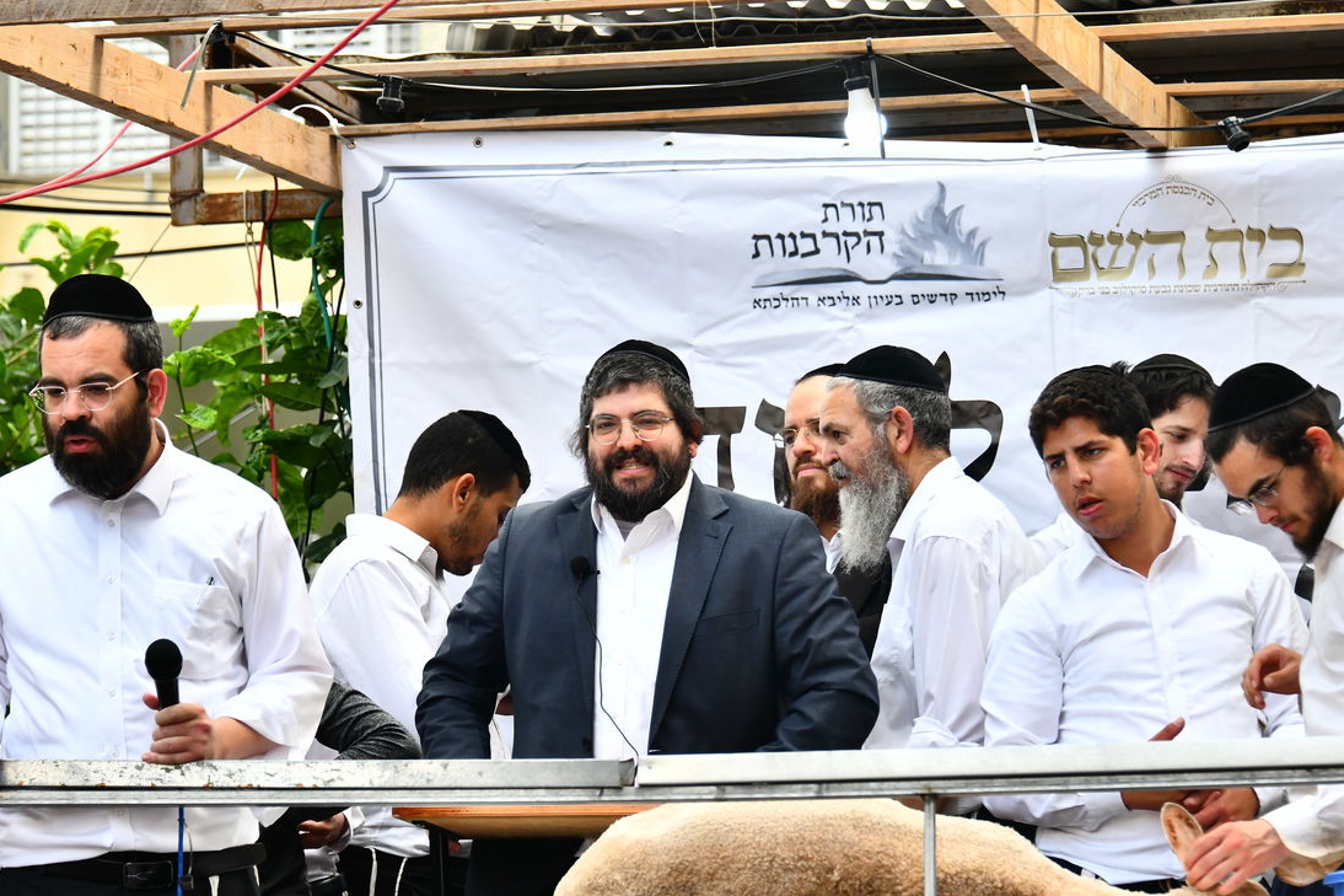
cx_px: 662
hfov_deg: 12.8
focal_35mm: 160
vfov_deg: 8.6
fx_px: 5972
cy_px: 480
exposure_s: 1/400
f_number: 5.6
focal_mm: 125
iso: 1000
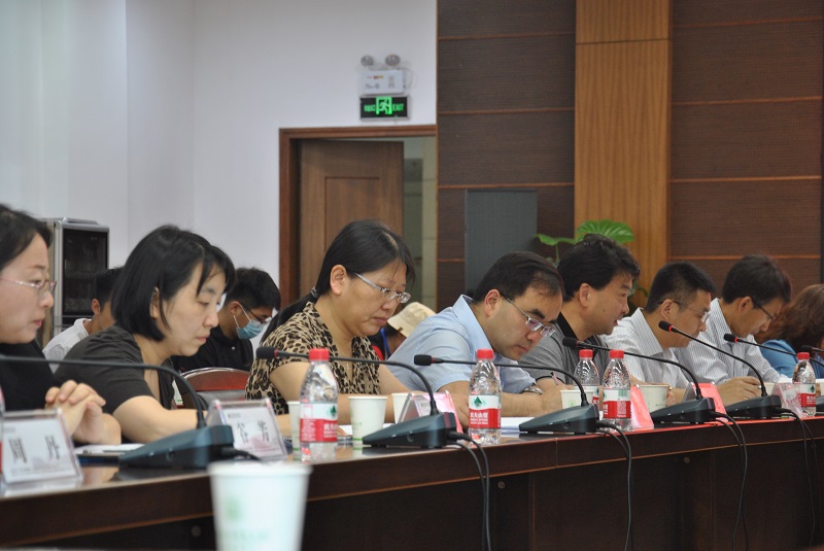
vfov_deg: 11.4
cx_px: 412
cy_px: 276
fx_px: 2749
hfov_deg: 17.0
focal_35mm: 120
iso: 400
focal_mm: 80
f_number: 5.3
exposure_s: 1/25
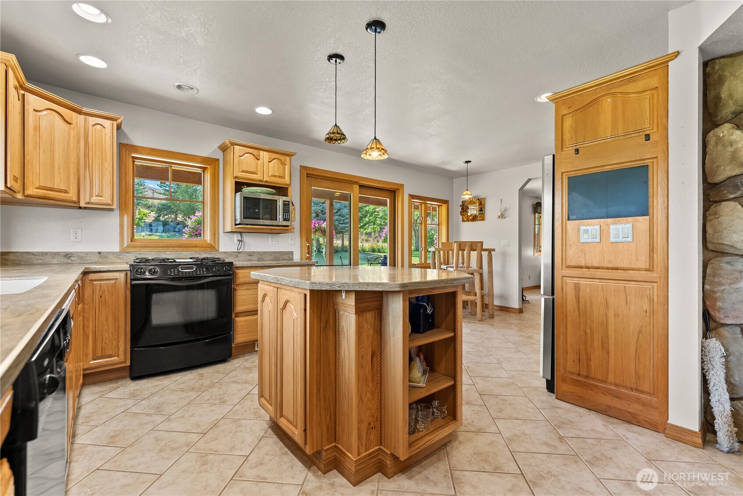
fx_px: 318
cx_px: 372
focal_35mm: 15
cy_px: 248
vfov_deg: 75.9
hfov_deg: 98.9
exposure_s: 1/5
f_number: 5.6
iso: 400
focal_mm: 15.4
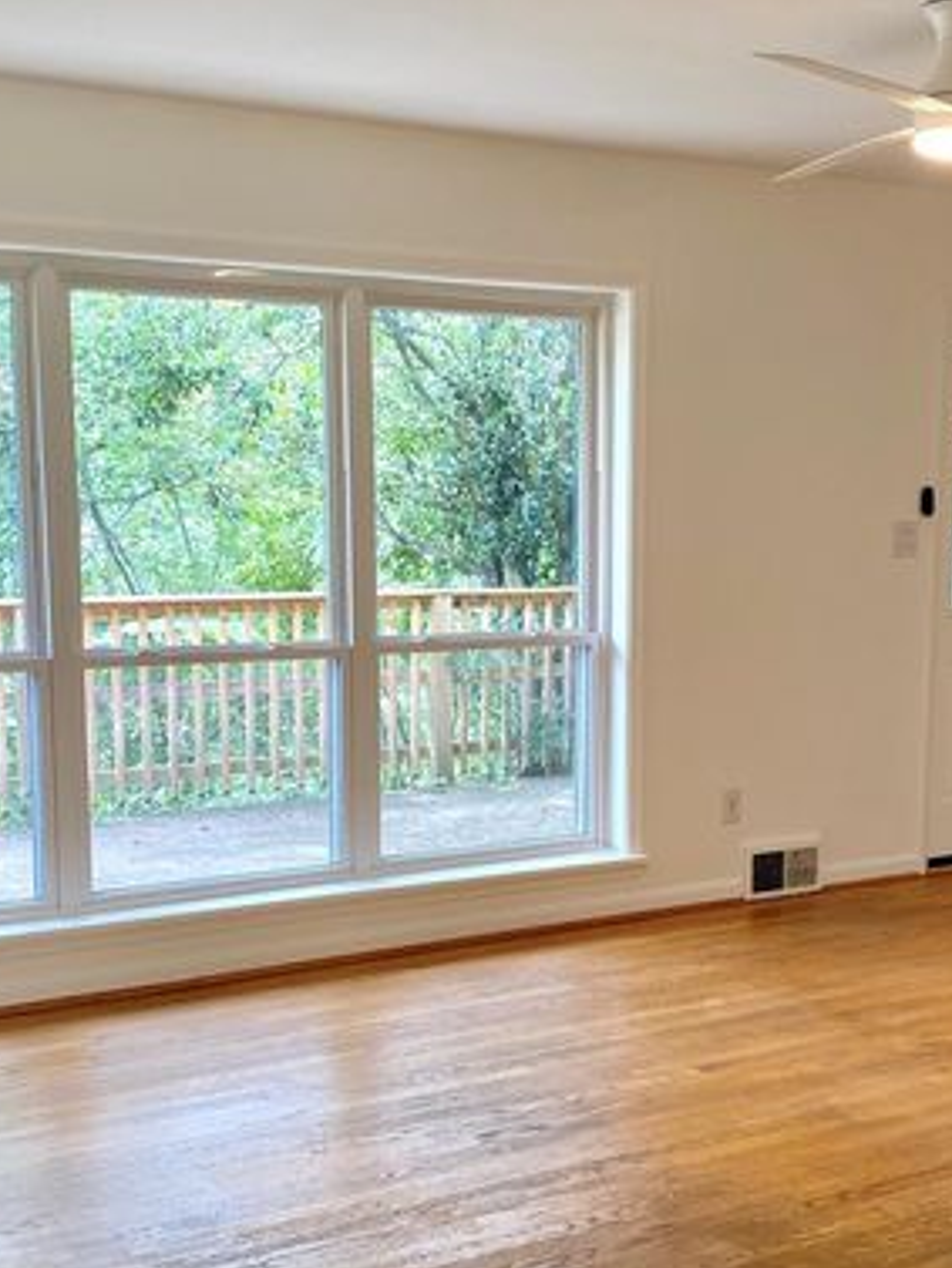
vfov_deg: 41.0
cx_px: 572
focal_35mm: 46
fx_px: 1686
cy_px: 785
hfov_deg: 31.4
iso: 100
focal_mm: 4.25
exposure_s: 1/120
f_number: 1.8
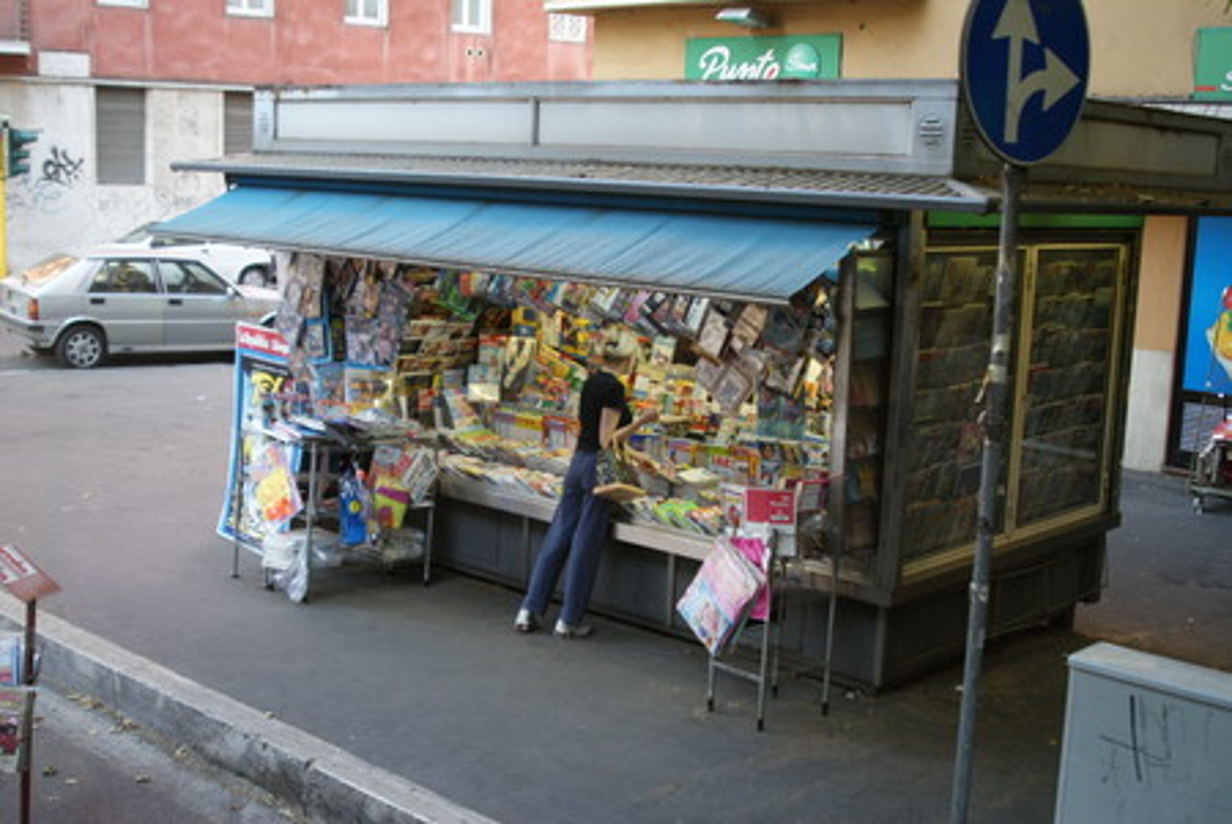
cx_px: 616
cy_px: 412
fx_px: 1439
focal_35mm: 42
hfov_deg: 46.4
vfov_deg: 32.0
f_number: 3.5
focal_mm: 28
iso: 400
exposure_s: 1/30
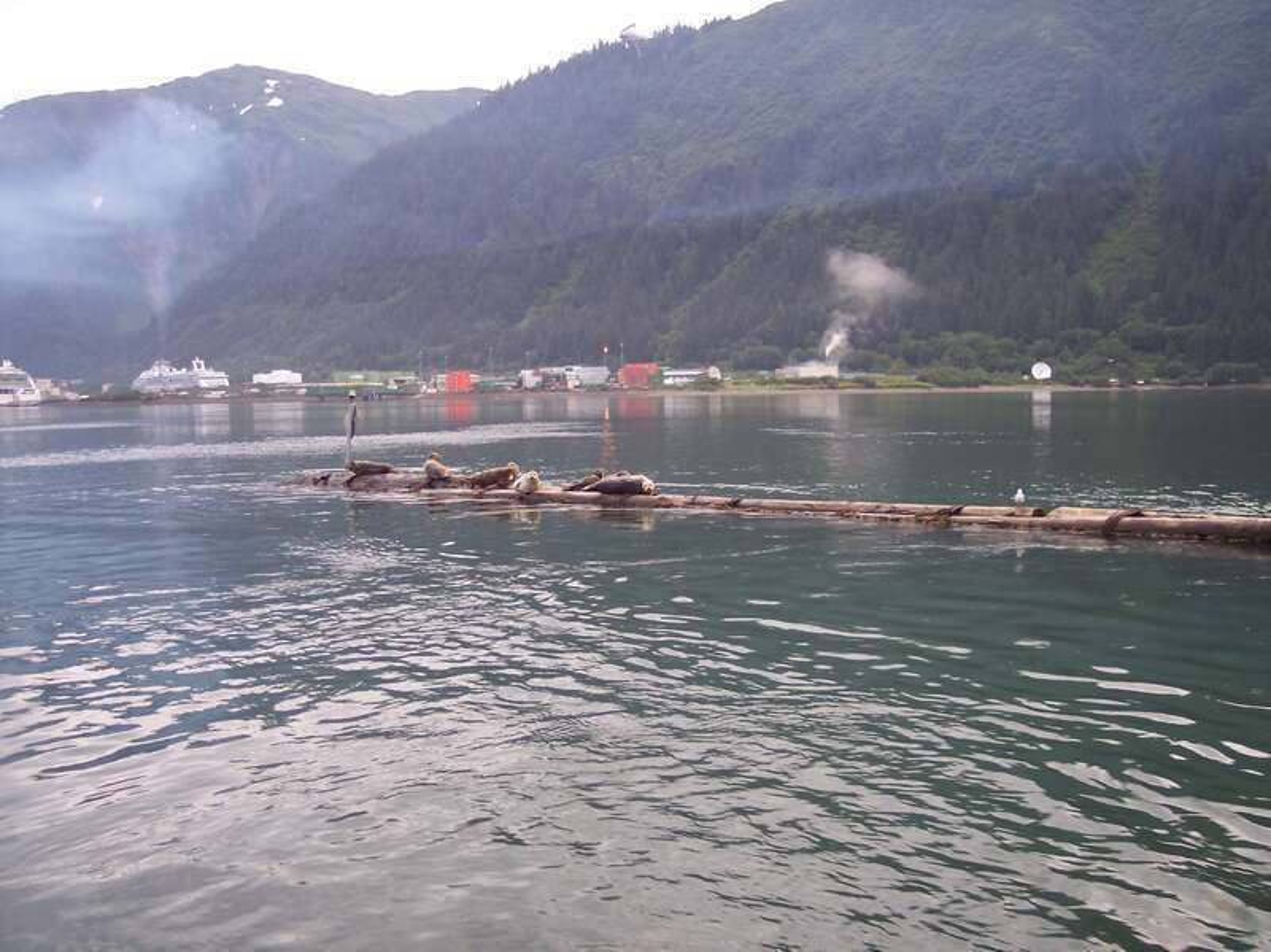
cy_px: 476
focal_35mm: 38
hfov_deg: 49.0
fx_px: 1394
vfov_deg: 37.7
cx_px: 636
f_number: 2.8
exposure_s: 1/90
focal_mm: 8
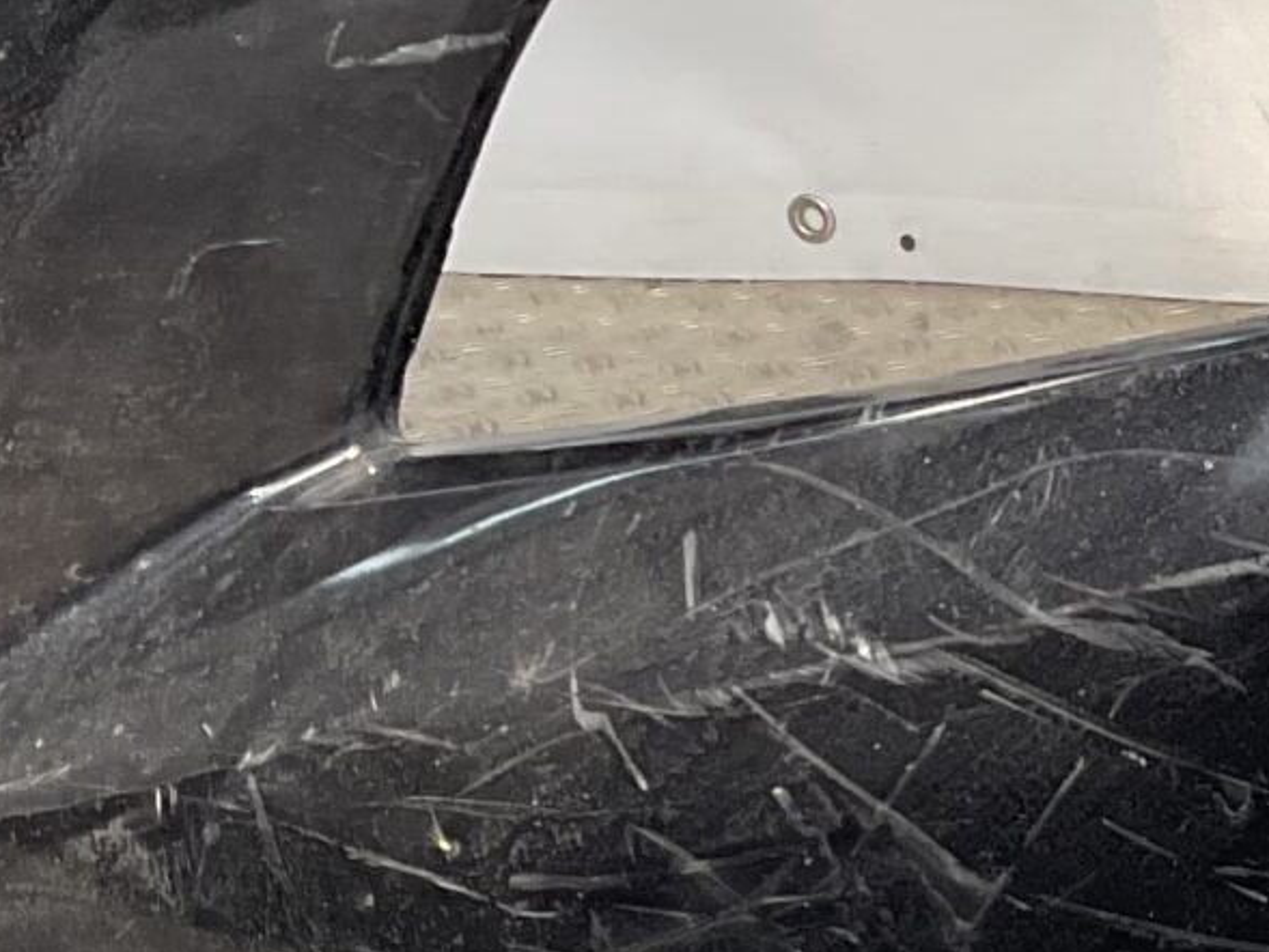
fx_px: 4620
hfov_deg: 14.7
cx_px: 1801
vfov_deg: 11.8
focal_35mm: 126
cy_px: 549
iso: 16
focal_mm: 3
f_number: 1.8
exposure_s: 1/144
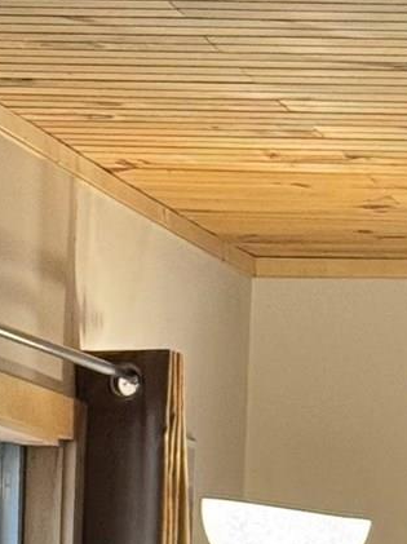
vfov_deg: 7.5
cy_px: 509
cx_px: 694
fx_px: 4129
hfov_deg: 5.6
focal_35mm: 263
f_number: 1.78
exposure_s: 1/60
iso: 250
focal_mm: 6.76
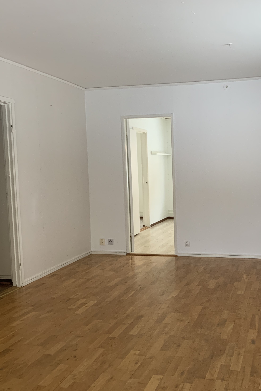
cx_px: 187
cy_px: 196
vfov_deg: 51.9
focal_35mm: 37
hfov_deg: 35.4
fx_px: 402
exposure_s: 1/60
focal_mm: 4.25
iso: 200
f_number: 1.8
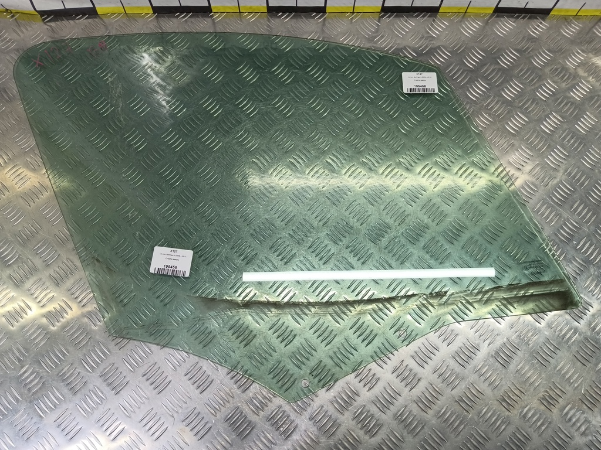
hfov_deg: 73.9
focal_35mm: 23
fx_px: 399
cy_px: 225
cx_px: 300
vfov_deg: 58.9
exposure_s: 1/100
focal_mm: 4.11
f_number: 1.6
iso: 143
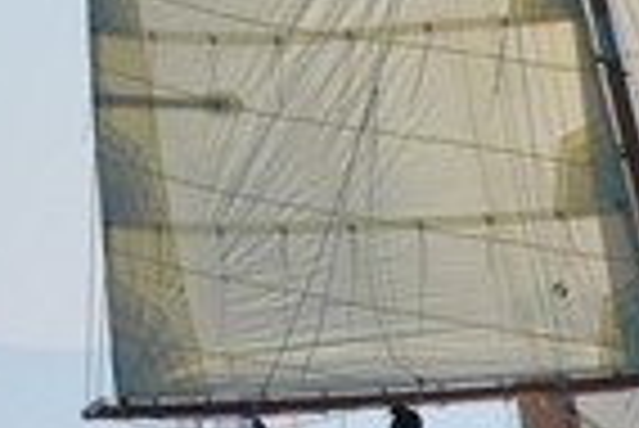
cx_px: -567
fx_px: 18496
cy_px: -203
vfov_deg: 1.3
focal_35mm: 1041
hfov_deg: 2.0
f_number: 6.3
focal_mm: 110
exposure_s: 1/640
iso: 100
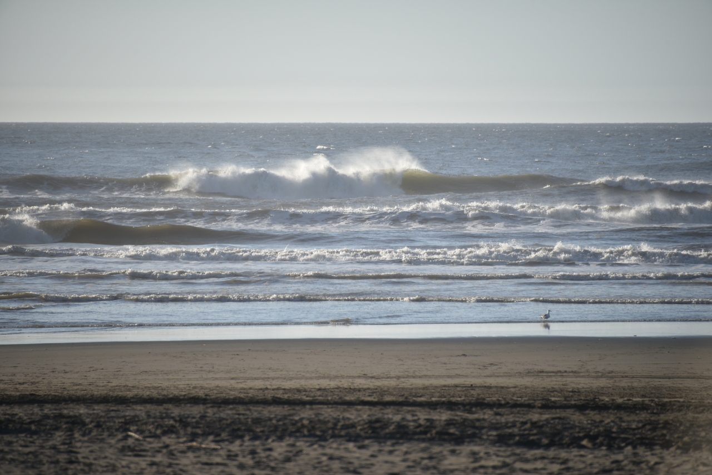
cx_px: 356
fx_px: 5934
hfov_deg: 6.9
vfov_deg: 4.6
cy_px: 238
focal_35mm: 300
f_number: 6.3
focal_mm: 300
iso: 100
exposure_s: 1/640
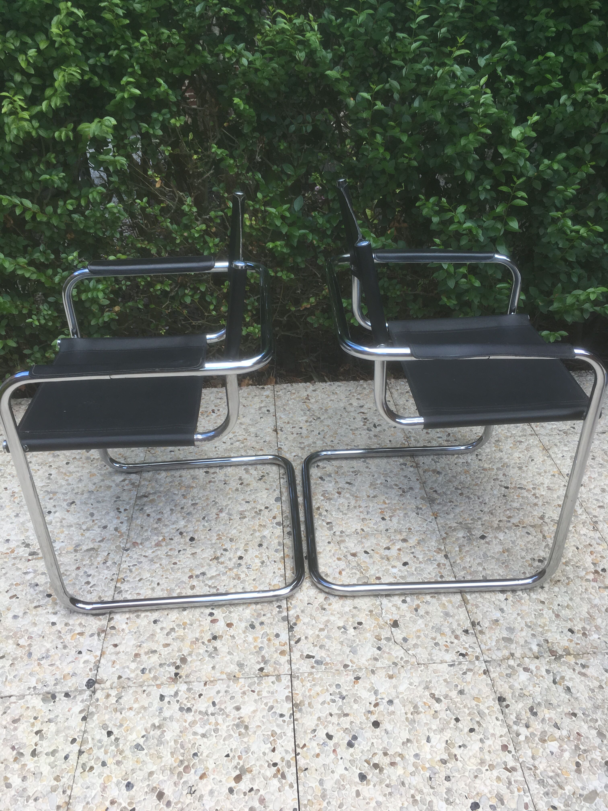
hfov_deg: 48.2
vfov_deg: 61.7
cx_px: 304
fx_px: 679
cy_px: 406
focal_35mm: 29
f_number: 2.2
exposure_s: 1/195
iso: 25
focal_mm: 4.15
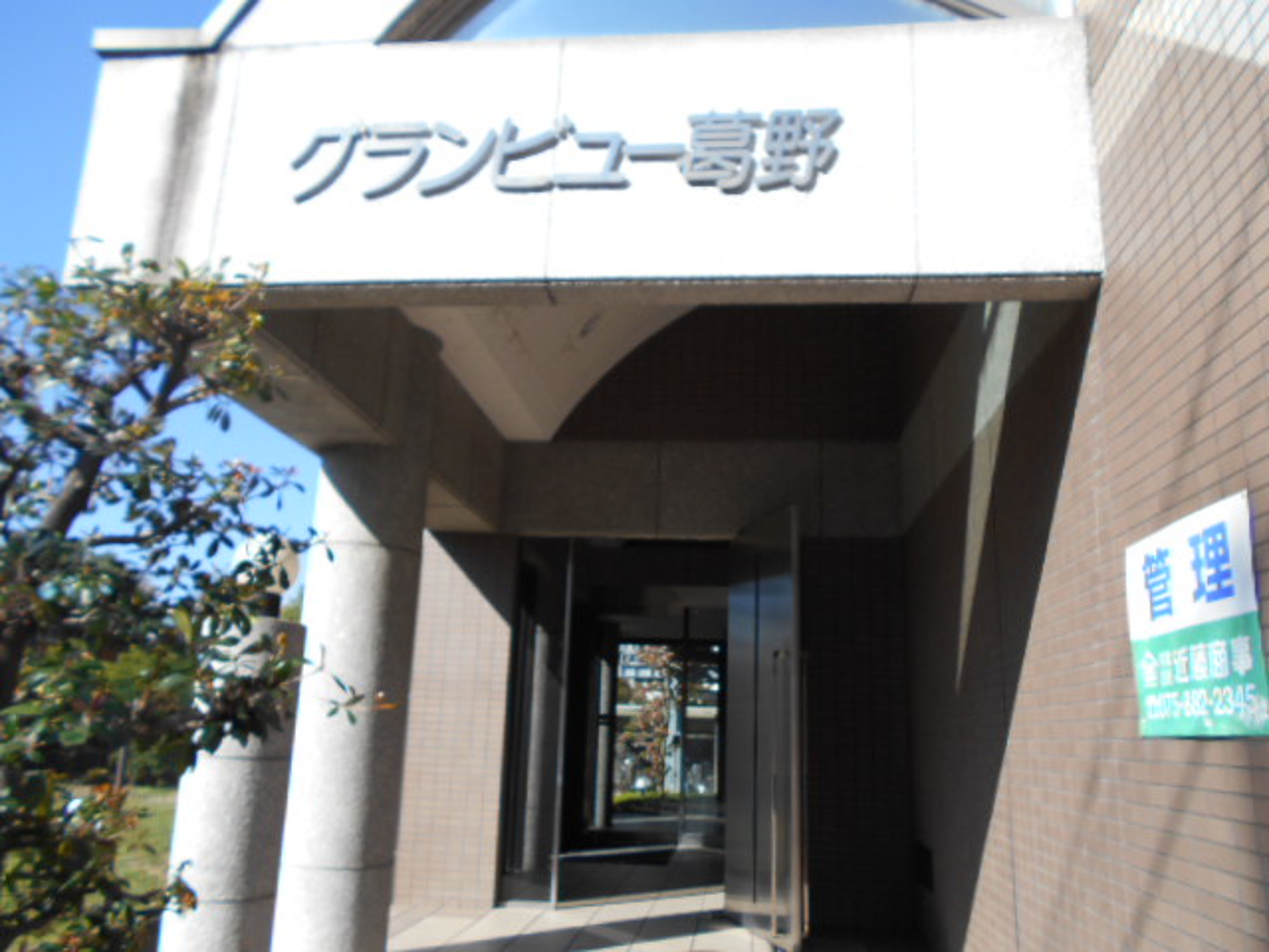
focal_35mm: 26
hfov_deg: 67.3
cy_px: 476
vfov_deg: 53.1
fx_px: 953
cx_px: 634
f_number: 3.2
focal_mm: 4.6
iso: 80
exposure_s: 1/500
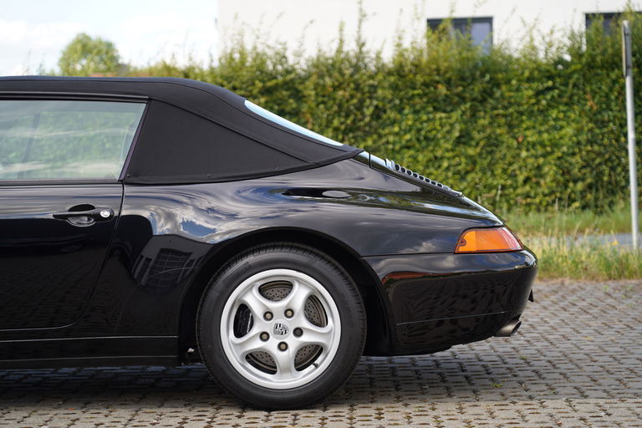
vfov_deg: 16.5
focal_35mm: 83
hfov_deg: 24.5
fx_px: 1480
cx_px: 321
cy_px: 214
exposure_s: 1/160
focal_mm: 83
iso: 100
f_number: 4
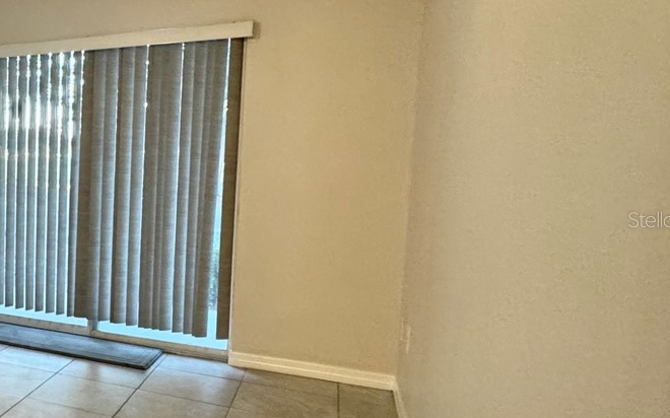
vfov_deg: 35.3
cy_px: 219
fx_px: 657
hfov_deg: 41.4
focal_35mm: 36
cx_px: -88
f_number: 2.2
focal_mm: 2.22
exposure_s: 1/60
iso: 500
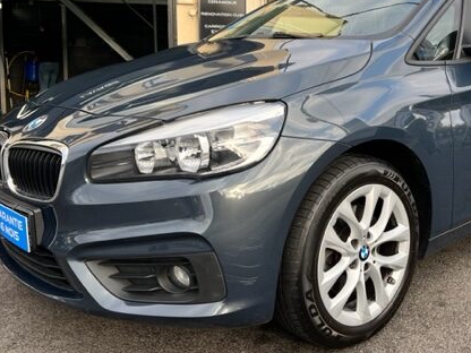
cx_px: 319
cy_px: 111
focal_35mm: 40
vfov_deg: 35.5
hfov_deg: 46.0
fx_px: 544
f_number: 1.5
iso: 50
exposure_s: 1/700
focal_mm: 5.7
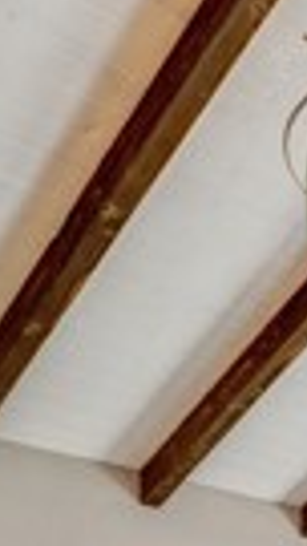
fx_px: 1041
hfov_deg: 14.2
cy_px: 807
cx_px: 602
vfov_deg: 23.7
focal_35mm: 72
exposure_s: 1/200
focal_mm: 7
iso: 320
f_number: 6.3
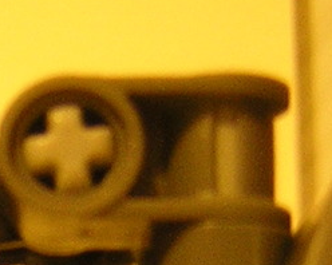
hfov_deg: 10.9
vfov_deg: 8.6
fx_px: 1669
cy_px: 539
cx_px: -187
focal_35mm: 170
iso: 297
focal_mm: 4.7
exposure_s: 1/3.3
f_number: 2.6
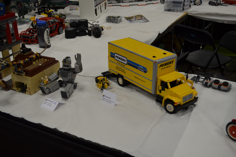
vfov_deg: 30.7
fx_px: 285
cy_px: 78
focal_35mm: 44
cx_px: 118
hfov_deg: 45.0
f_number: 4.5
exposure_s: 1/60
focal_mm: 29
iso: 400
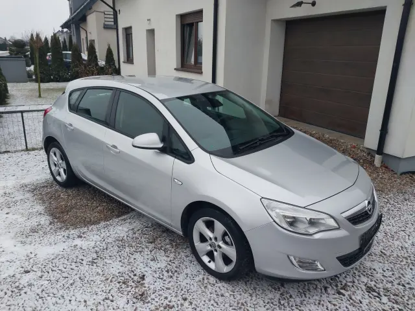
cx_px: 208
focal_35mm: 30
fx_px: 360
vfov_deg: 46.8
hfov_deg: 60.0
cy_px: 156
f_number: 1.8
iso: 32
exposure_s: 1/100
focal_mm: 4.6
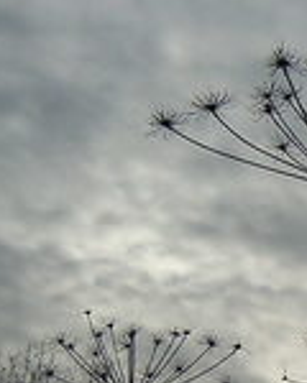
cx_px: 629
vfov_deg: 14.5
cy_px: 248
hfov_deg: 10.6
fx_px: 1511
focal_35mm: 133
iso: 100
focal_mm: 6.2
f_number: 7.2
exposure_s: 1/800
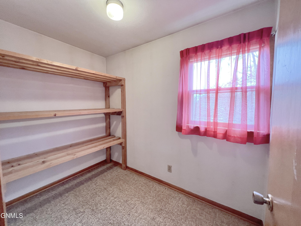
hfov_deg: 106.2
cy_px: 113
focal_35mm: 13
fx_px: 113
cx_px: 150
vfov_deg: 89.9
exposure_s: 1/60
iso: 200
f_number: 1.8
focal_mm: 1.57
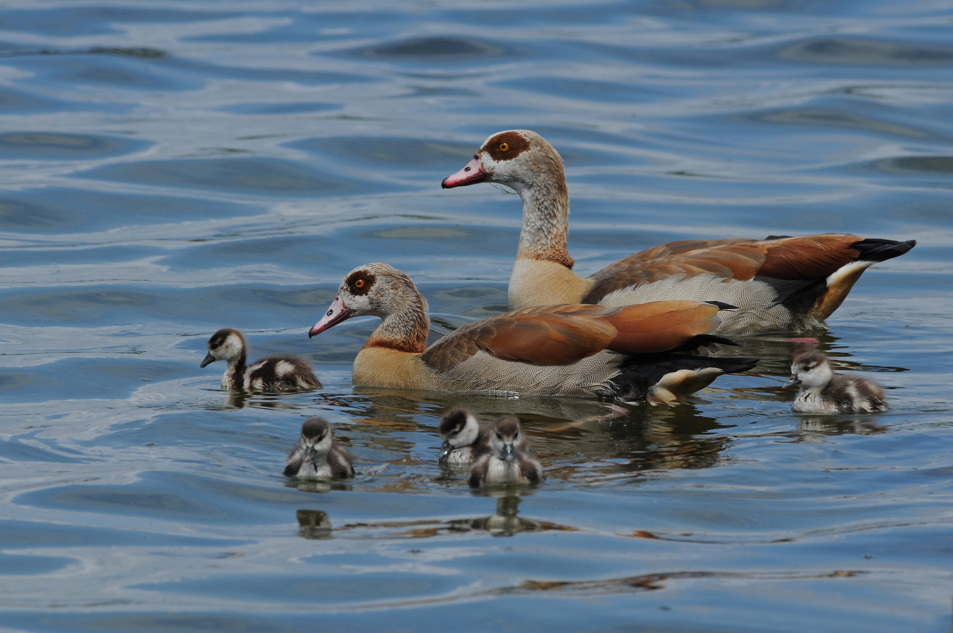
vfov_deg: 1.8
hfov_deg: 2.8
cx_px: 476
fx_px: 19830
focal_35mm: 750
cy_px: 316
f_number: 11
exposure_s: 1/640
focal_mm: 500
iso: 320
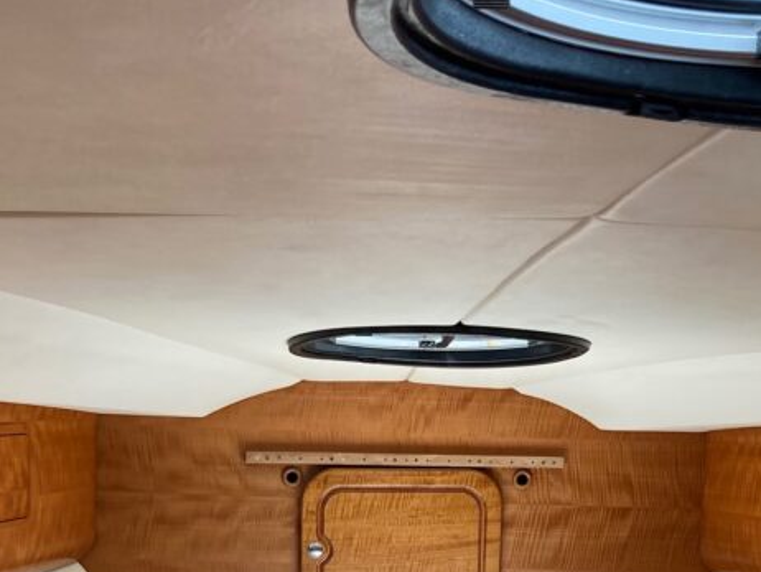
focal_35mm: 62
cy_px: 590
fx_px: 1364
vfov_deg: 22.6
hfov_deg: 31.2
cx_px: 382
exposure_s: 1/118
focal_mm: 3.99
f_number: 1.8
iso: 80
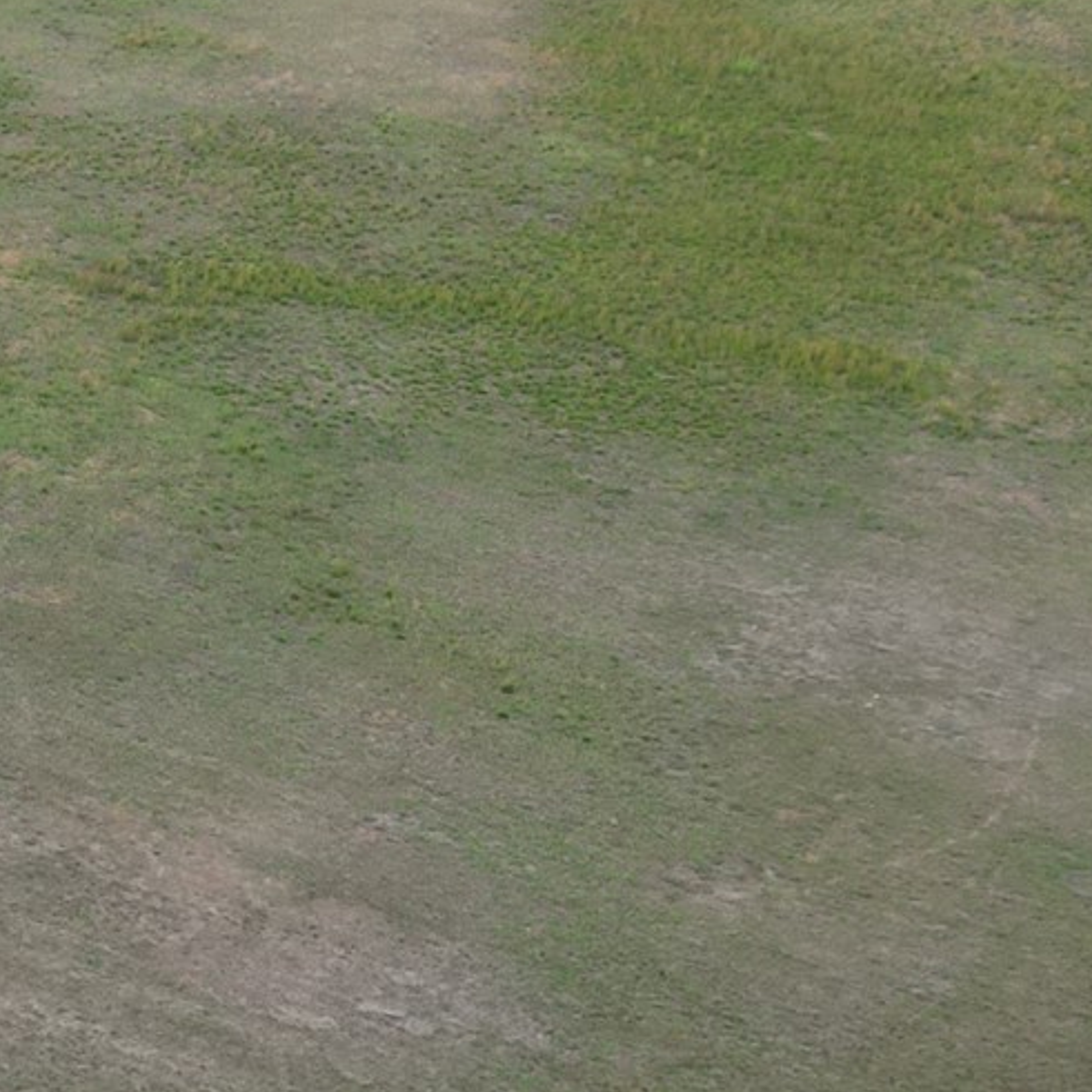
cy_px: 578
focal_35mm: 83
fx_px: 2962
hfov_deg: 16.9
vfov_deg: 20.9
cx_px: -930
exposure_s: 1/240
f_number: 1.7
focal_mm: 6.72
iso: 150
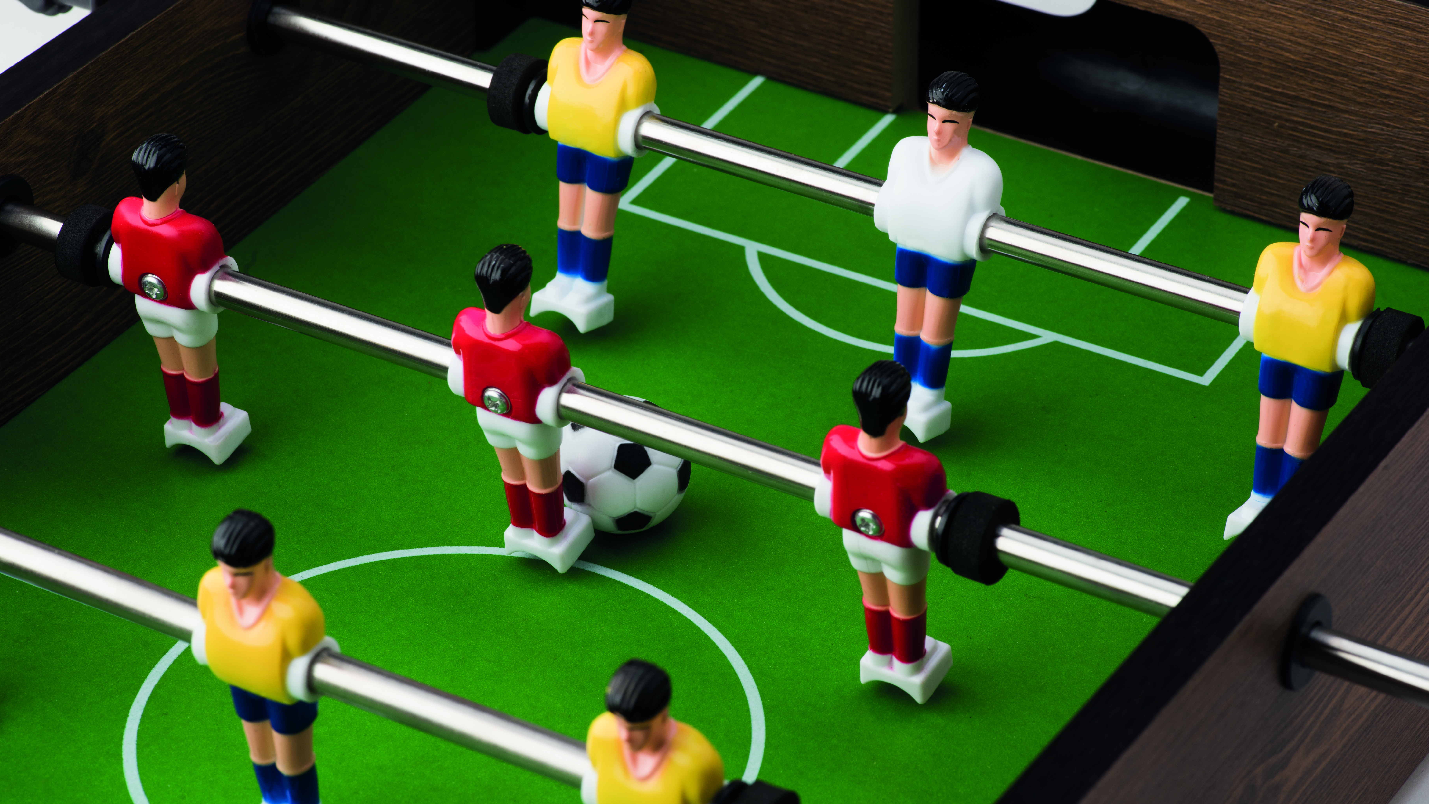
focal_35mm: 111
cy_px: 394
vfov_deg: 10.9
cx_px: 713
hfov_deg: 19.3
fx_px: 4206
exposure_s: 1/4
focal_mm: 105
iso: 100
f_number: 20
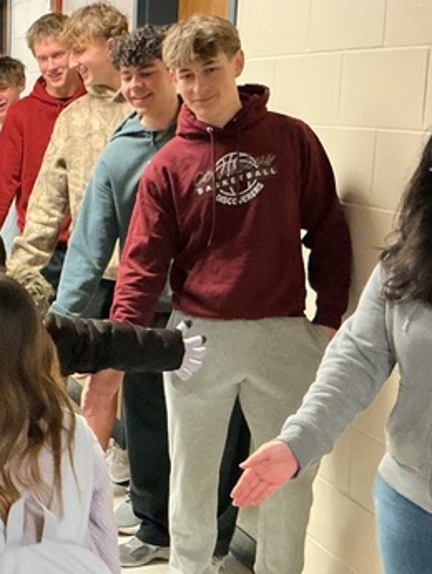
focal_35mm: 67
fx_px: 1113
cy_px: 353
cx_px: -33
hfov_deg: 21.0
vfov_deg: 28.9
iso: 200
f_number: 1.8
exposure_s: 1/60
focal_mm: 3
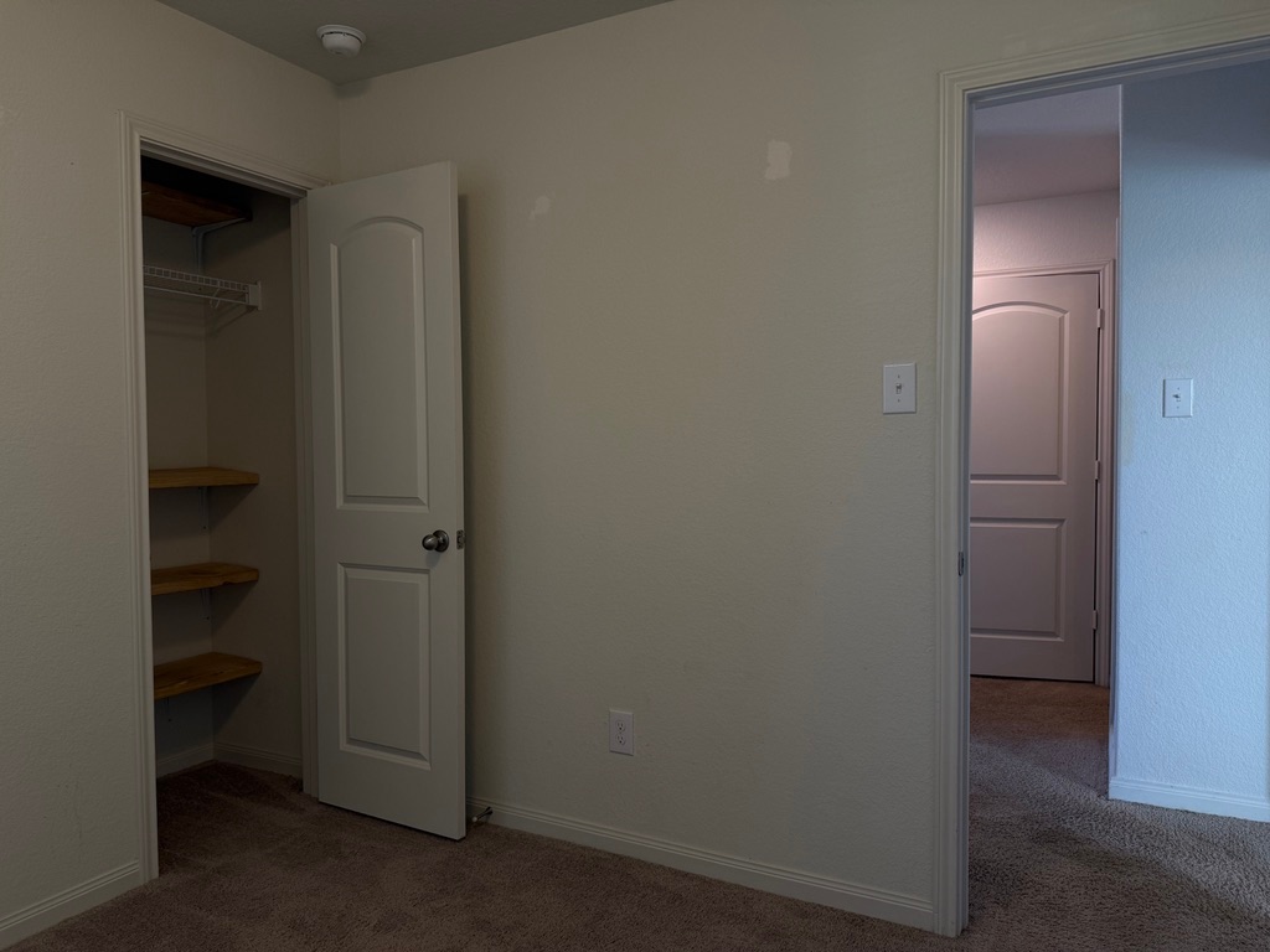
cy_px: 476
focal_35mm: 24
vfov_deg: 56.8
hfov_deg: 71.6
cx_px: 635
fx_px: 881
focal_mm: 6.76
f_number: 1.78
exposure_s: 1/120
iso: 125
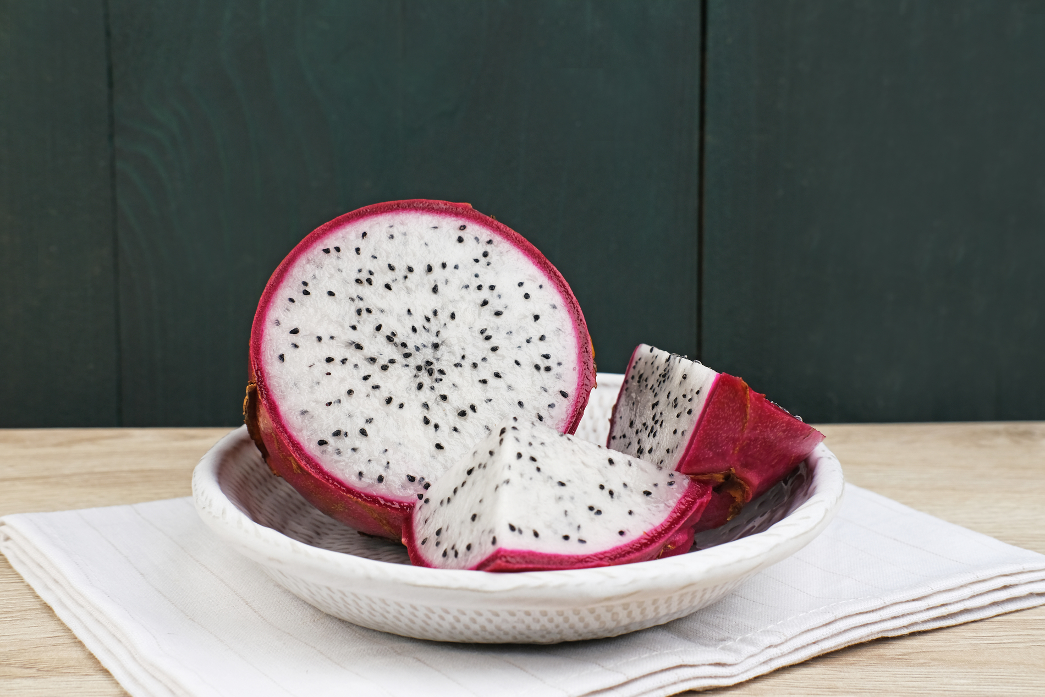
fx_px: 1538
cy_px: 348
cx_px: 522
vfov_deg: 25.5
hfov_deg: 37.5
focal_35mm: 53
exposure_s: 1/100
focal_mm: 35
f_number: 8
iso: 400
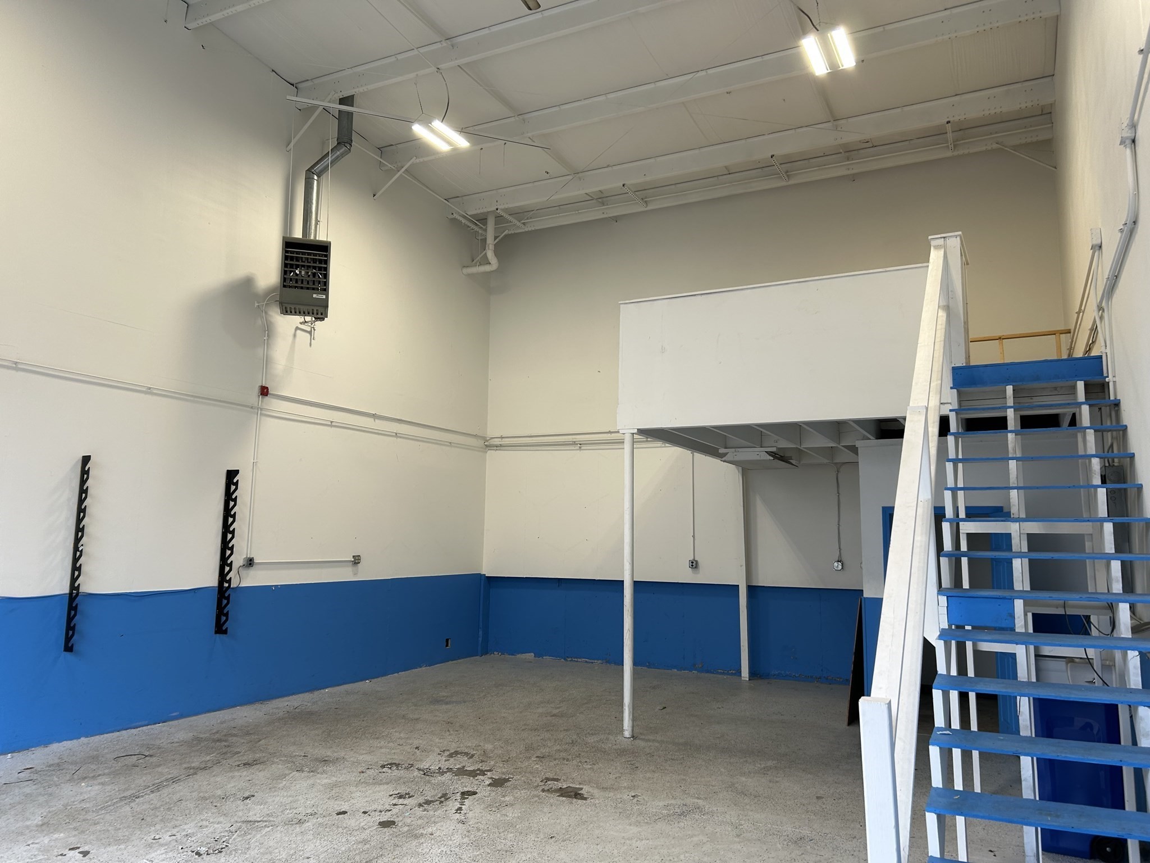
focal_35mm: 26
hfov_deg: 67.3
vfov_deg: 53.1
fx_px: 864
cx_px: 575
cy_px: 432
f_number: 1.5
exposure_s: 1/121
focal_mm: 5.7
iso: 40
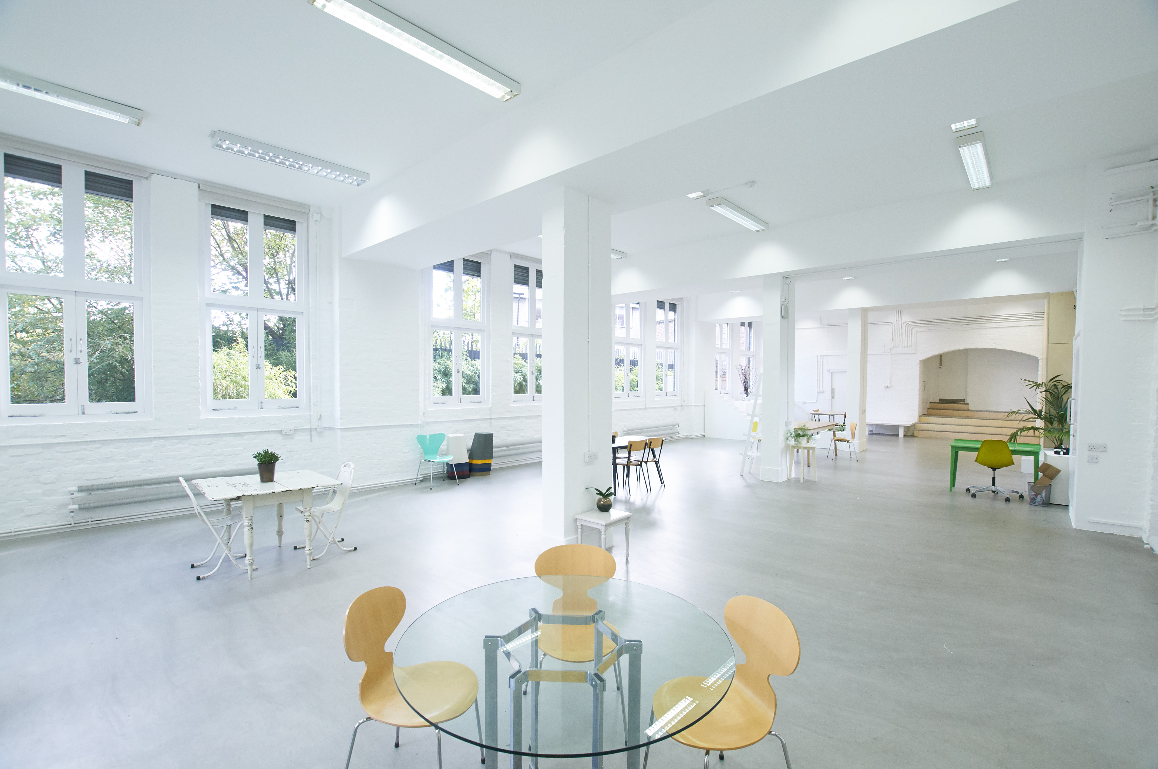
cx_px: 579
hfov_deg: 100.5
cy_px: 384
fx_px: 482
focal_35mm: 15
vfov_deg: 77.2
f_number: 5.6
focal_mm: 10
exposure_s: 1/60
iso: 400
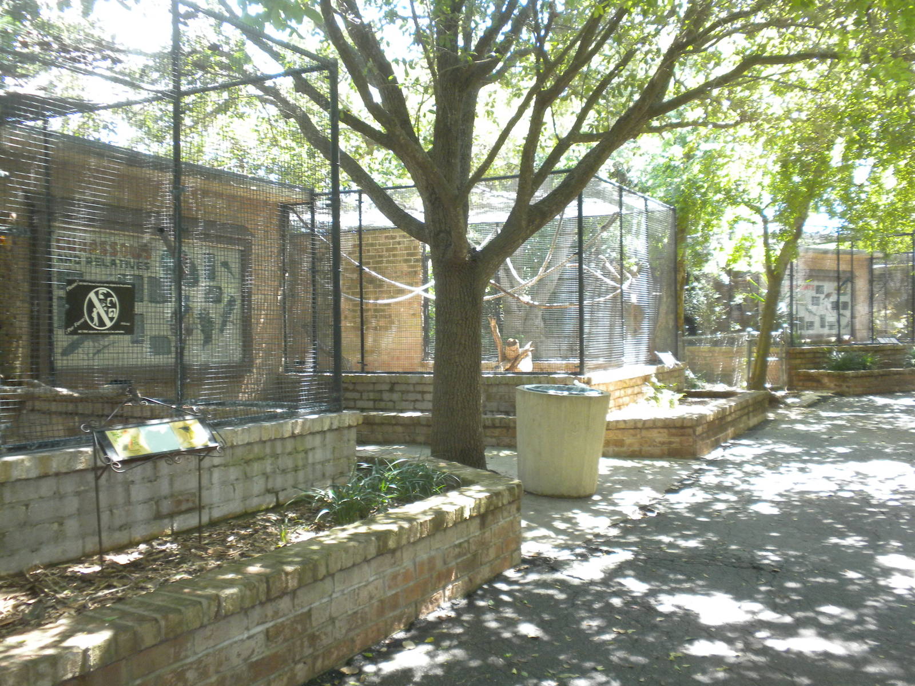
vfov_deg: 38.7
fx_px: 978
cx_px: 458
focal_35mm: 37
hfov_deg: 50.1
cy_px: 343
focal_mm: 6.6
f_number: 3.5
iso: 211
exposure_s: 1/55.8
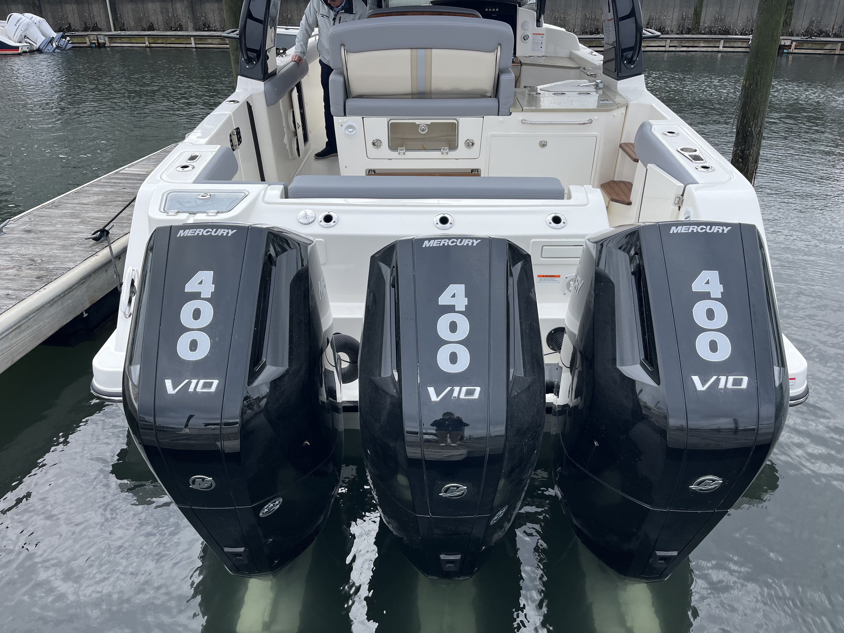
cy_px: 316
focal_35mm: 26
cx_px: 422
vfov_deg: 53.1
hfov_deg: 67.3
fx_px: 634
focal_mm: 5.1
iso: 50
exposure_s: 1/1186
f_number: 1.6
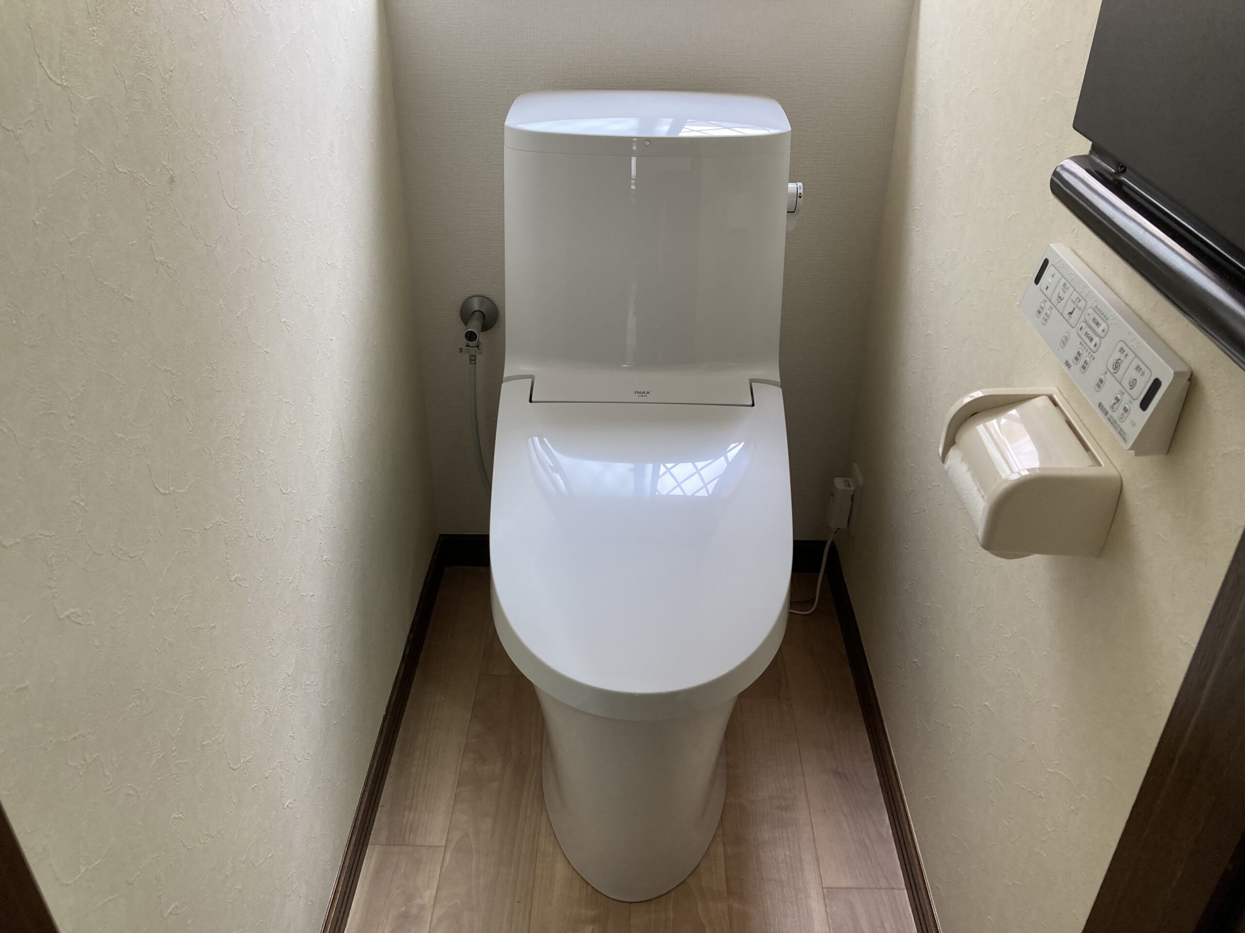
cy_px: 466
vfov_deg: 49.7
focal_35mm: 28
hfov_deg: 63.4
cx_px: 622
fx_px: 1007
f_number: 1.8
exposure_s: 1/64
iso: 80
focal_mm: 3.99
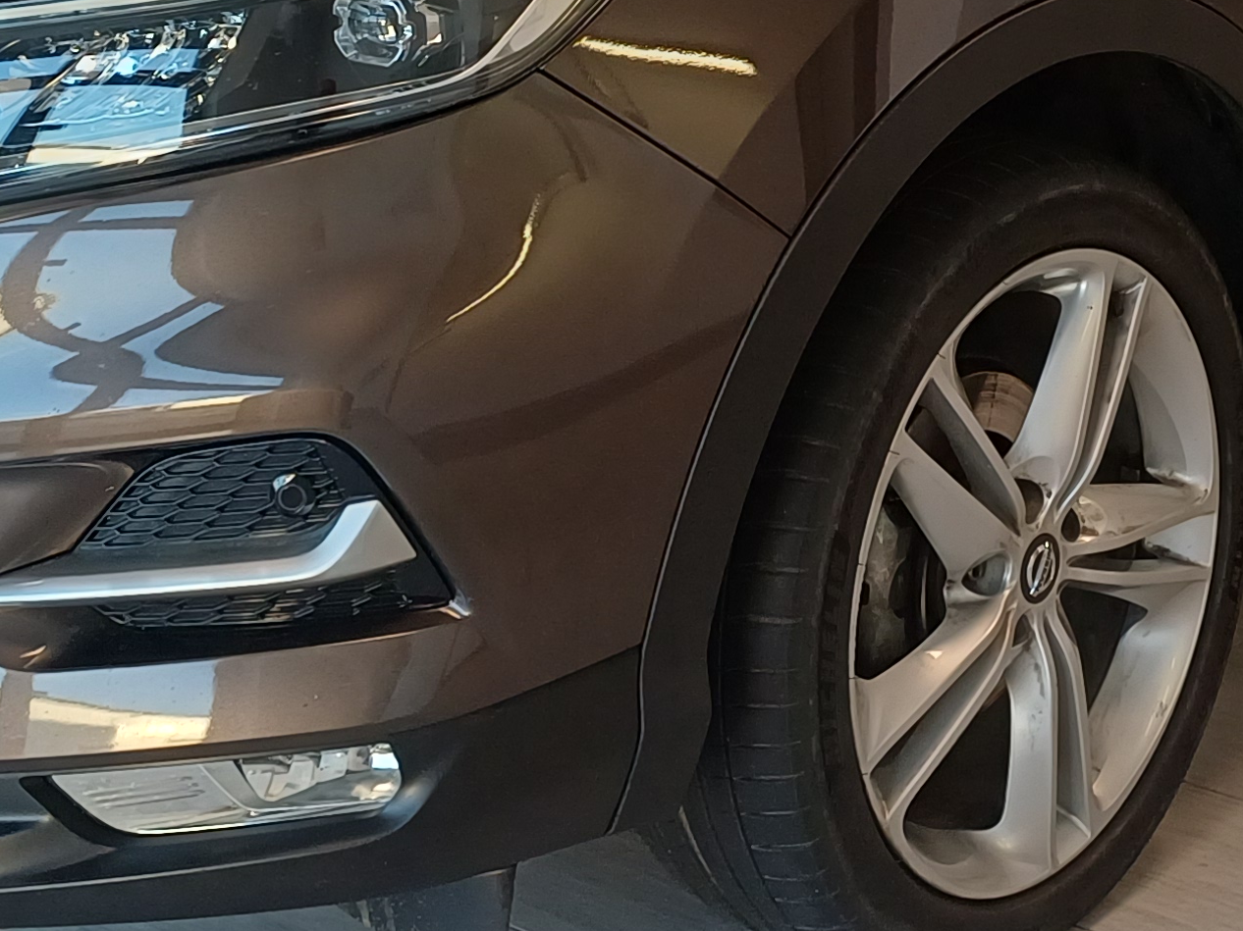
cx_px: 753
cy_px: 170
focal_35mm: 79
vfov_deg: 18.5
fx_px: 2836
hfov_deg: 24.7
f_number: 1.8
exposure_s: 1/50
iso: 80
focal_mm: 4.65
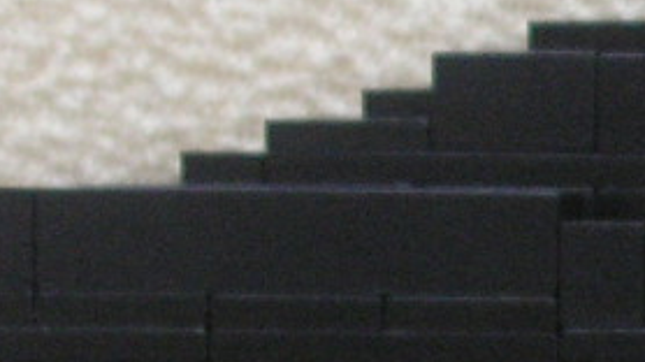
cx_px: 1095
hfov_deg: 7.1
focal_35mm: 296
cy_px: 383
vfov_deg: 4.1
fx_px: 5060
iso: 200
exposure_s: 1/6
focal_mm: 9.9
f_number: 3.3
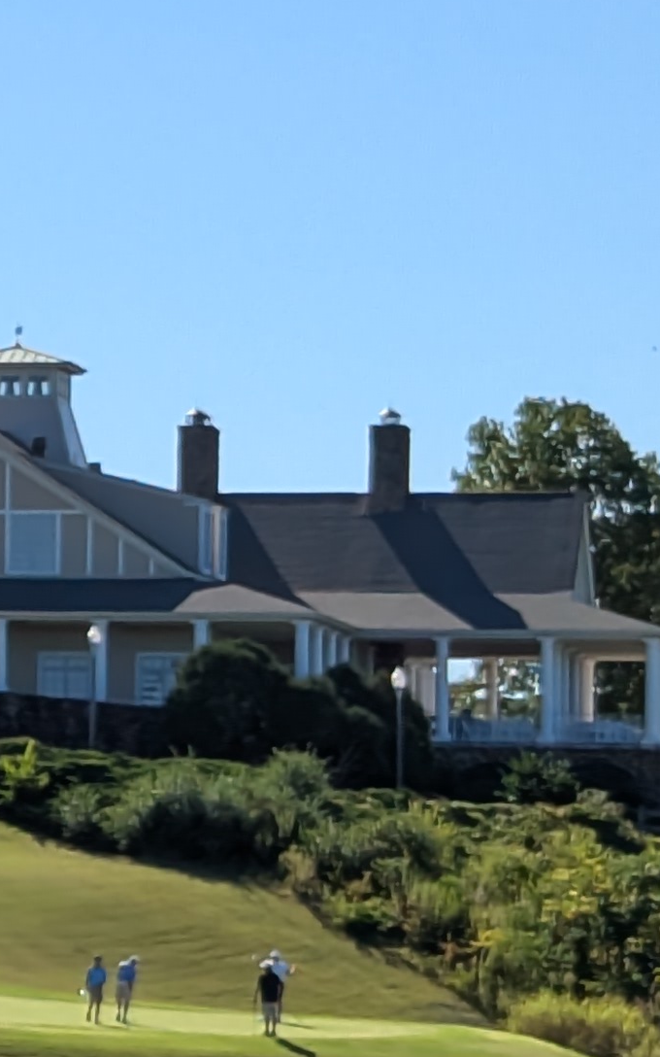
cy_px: 775
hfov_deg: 6.6
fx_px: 5497
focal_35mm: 191
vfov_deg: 11.0
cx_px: -874
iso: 45
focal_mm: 4.53
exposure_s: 1/2667
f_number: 1.7
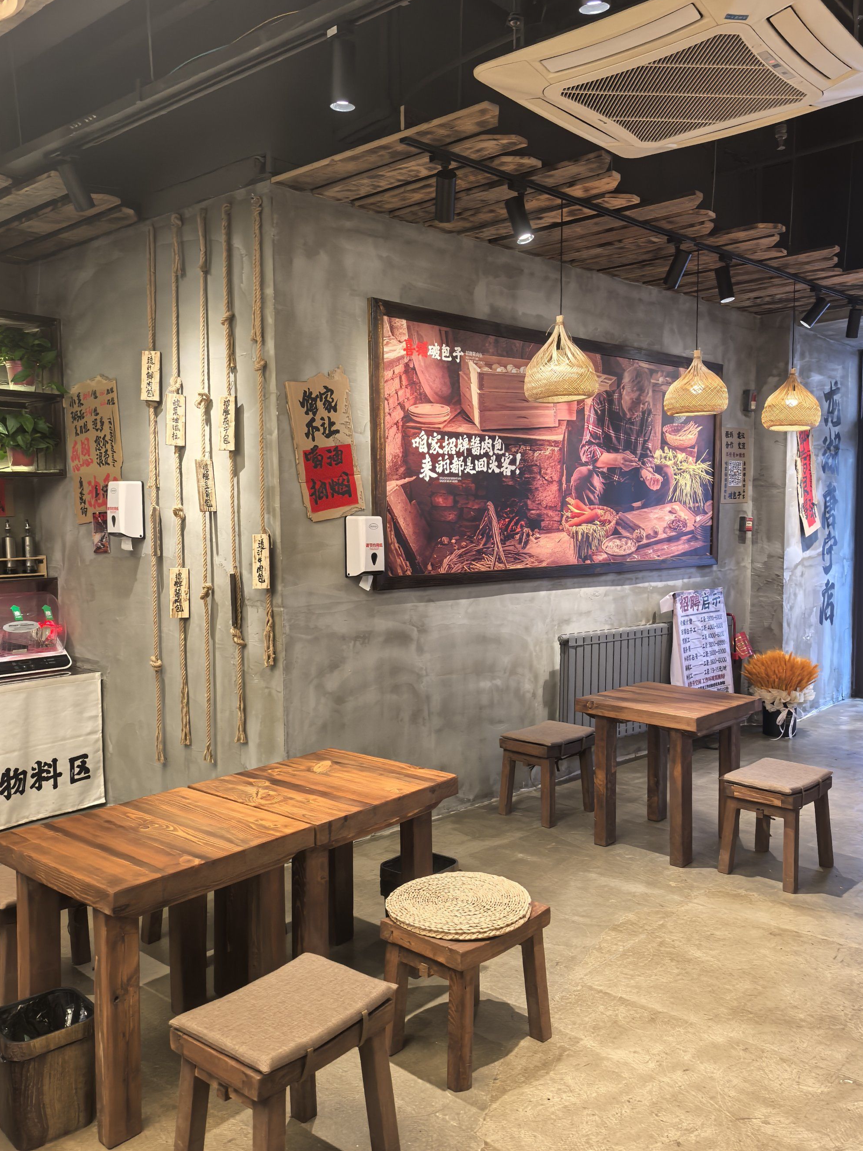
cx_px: 432
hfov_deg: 49.7
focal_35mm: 28
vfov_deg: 63.4
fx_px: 931
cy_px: 586
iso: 1250
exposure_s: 1/909
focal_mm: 6.98
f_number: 1.4
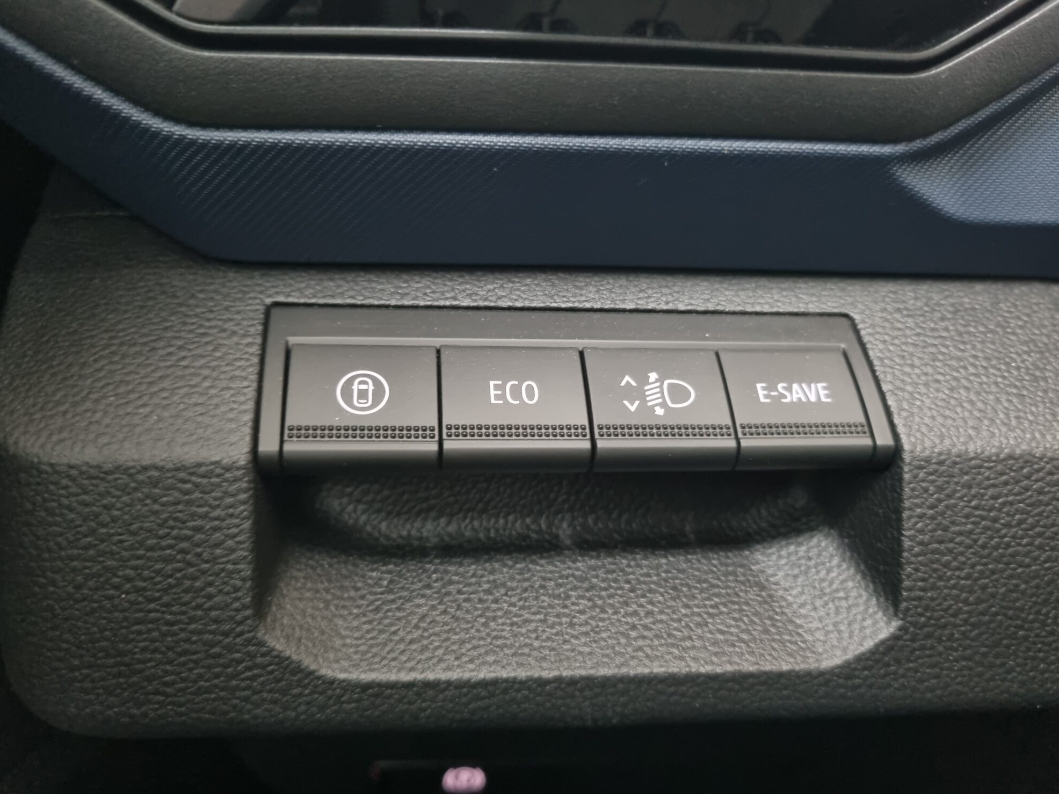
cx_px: 527
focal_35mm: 27
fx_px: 826
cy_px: 396
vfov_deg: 51.4
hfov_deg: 65.3
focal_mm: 5.4
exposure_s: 1/25
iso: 1000
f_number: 1.8
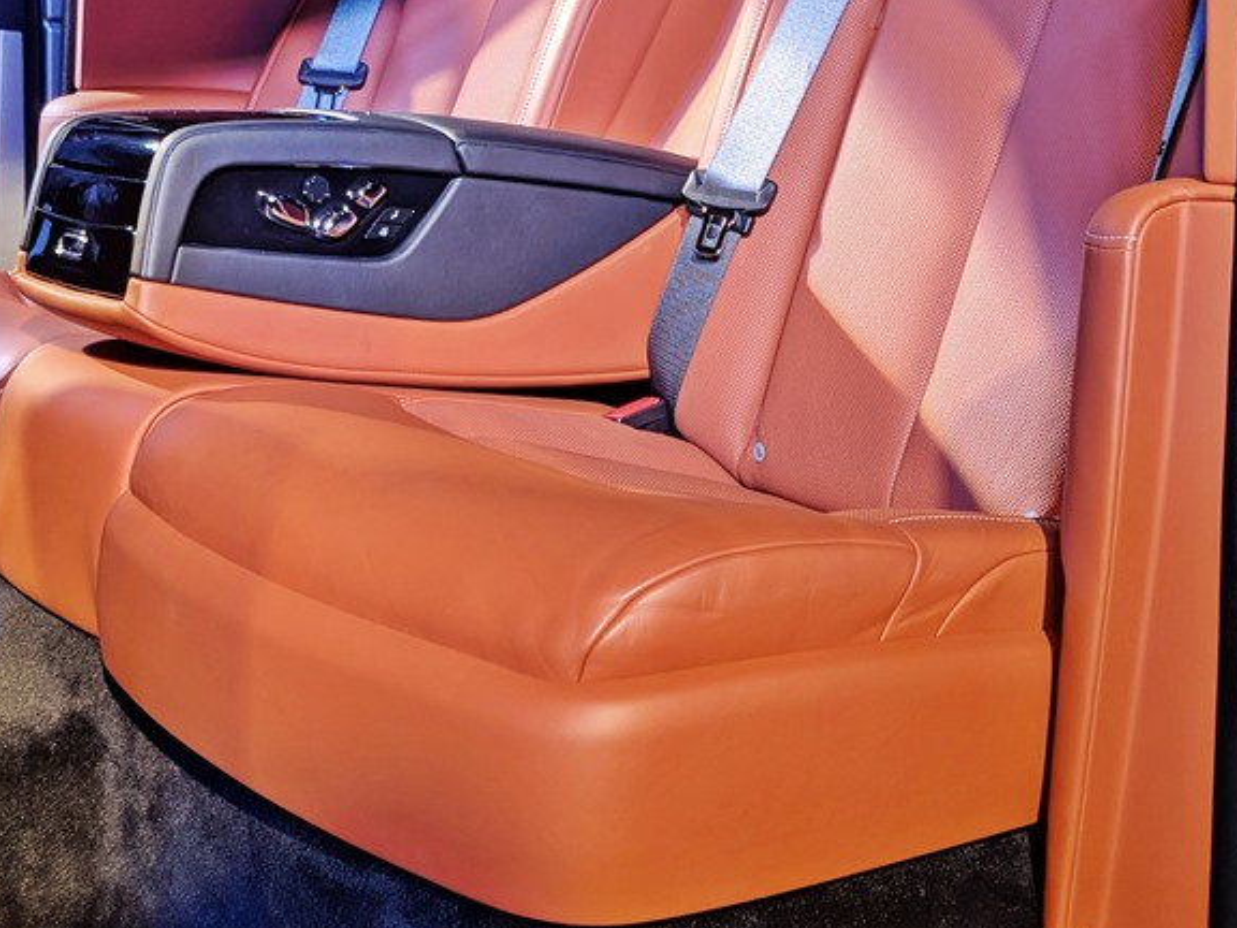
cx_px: 563
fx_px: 2144
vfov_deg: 24.3
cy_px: 324
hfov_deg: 32.2
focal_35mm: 60
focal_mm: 4.44
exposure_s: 1/153
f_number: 1.8
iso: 50
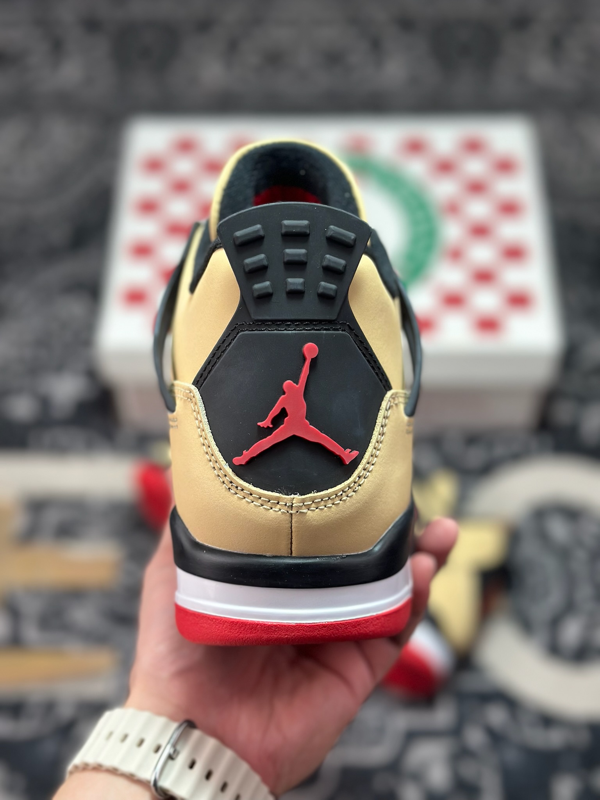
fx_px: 1109
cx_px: 300
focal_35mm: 48
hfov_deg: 30.3
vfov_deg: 39.7
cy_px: 400
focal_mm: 6.86
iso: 80
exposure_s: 1/638
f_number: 1.78
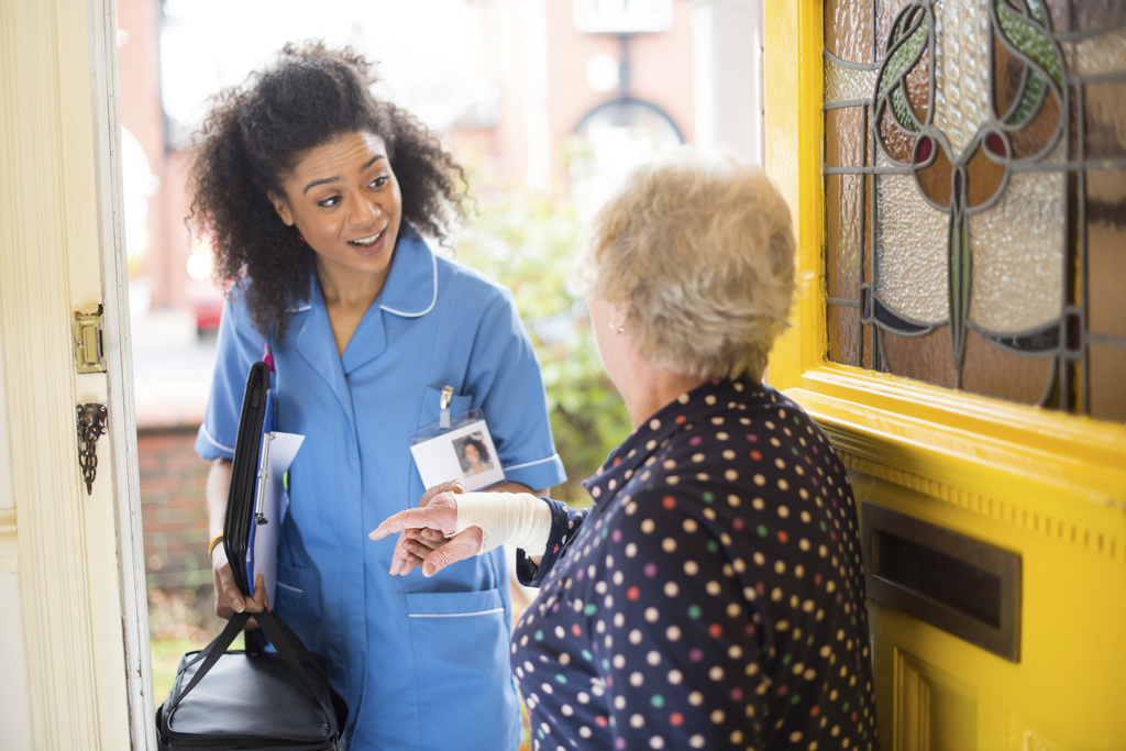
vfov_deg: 27.0
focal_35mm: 50
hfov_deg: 39.6
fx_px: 1564
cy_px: 376
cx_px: 563
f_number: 2.2
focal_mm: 50
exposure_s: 1/125
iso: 200
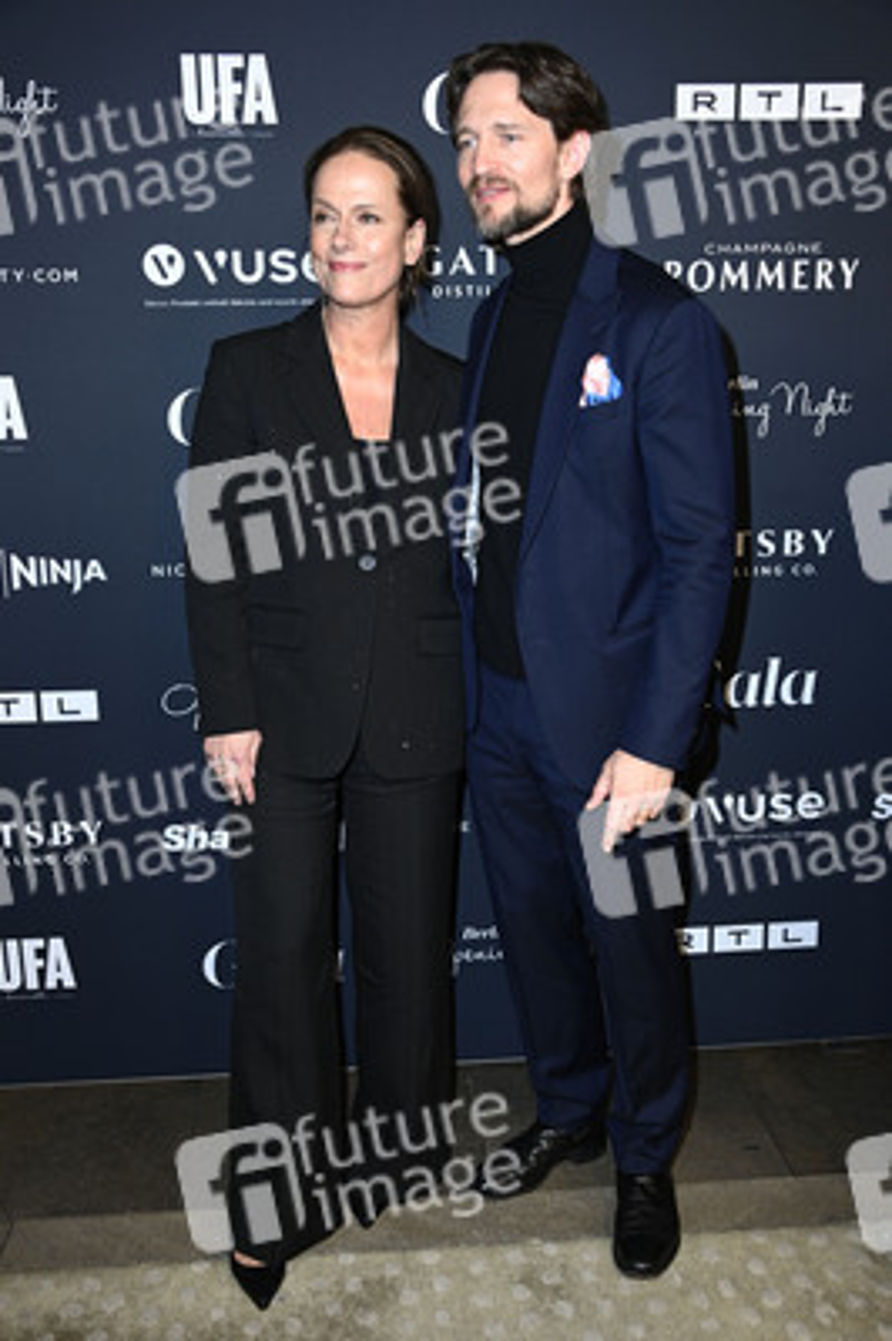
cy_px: 670
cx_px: 446
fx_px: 1266
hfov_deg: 38.8
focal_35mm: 34
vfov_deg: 55.8
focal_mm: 34
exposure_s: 1/250
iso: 800
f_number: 5.6
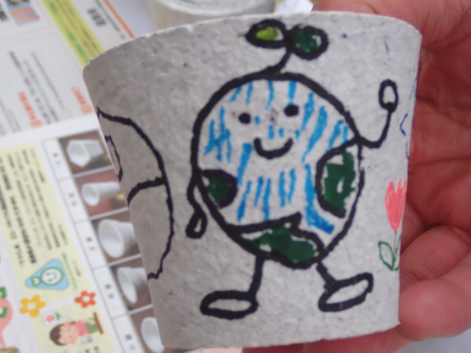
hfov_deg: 31.2
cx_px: 236
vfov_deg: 23.7
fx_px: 844
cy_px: 176
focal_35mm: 62
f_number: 3.6
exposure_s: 1/125
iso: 100
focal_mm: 11.09
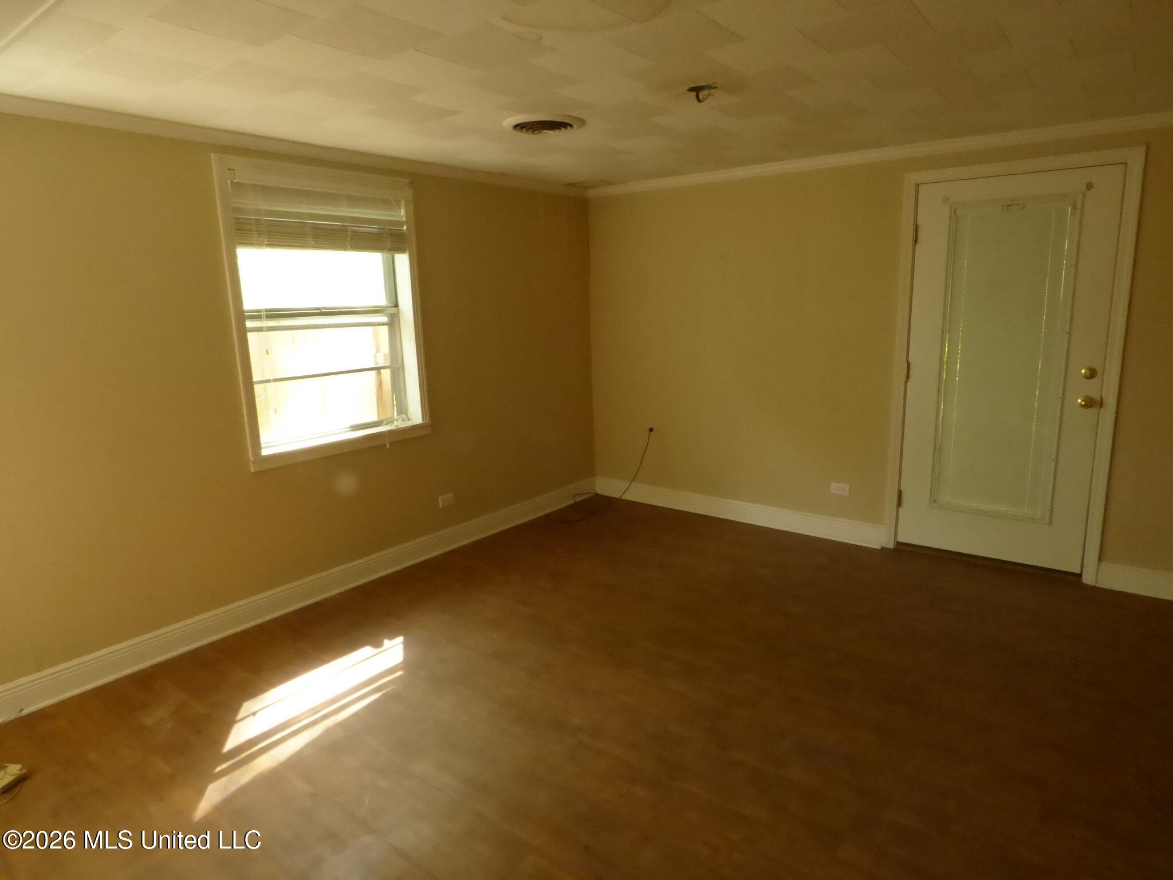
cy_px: 440
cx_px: 586
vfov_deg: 66.0
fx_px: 678
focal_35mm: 20
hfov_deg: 81.7
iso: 800
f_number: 7.1
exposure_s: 1/50
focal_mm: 3.58
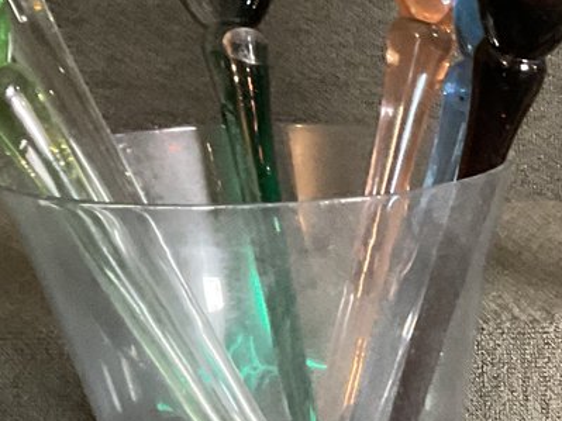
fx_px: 1785
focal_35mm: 110
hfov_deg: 15.5
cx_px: 987
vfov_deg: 13.2
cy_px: 437
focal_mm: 3
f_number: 1.8
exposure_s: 1/60
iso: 250
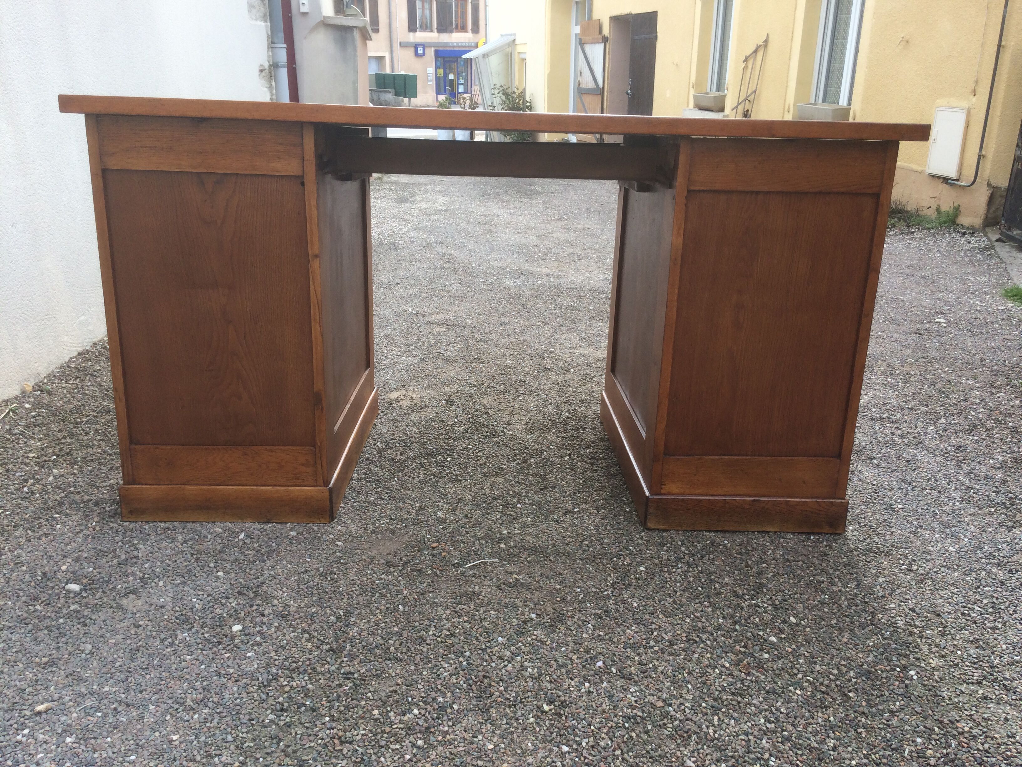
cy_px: 384
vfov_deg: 48.2
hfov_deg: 61.7
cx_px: 511
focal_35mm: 29
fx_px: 856
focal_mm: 4.15
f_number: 2.2
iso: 32
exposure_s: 1/494
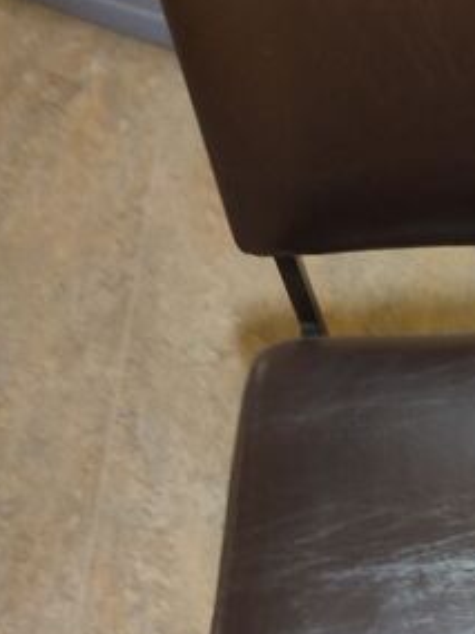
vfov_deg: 34.7
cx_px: 508
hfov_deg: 25.3
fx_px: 988
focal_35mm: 54
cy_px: 480
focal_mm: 5.89
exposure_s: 1/20
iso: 1072
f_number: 1.89
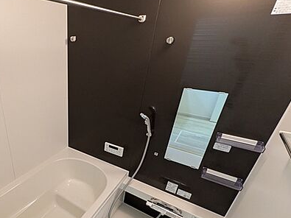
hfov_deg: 70.5
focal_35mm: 22
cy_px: 137
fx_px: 185
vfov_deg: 60.2
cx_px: 68
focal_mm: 1.83
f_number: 2.2
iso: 396
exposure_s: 1/50
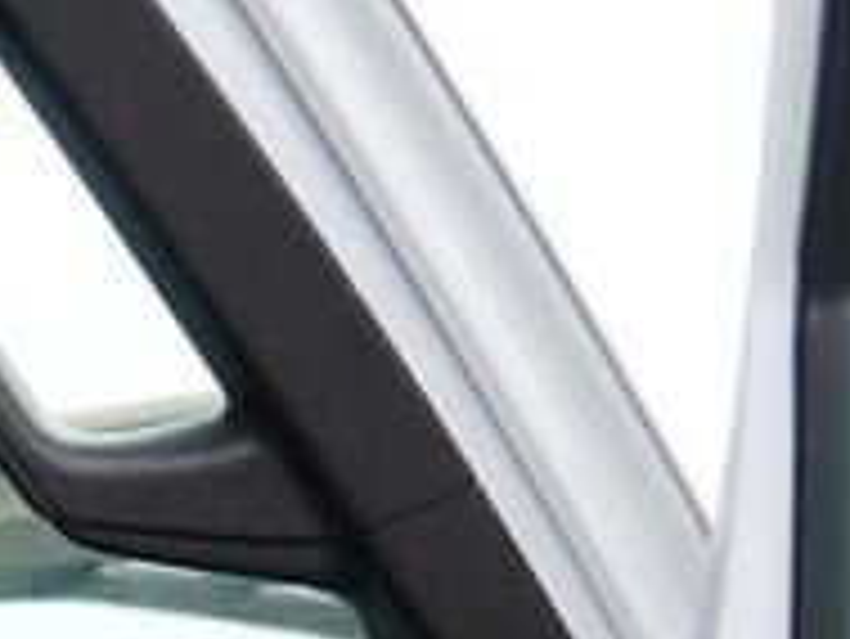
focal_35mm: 125
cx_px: -1228
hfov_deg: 12.3
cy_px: 1352
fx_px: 3071
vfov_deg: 10.7
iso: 100
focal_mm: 24
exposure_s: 1/100
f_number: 5
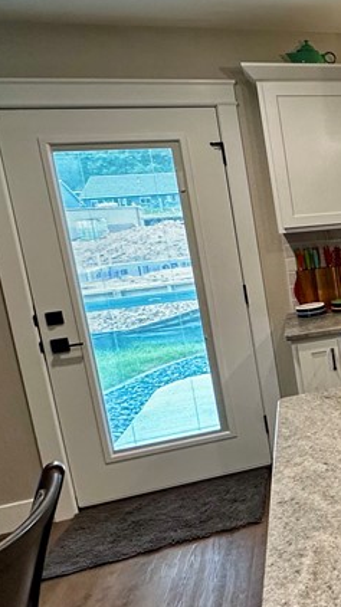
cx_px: 568
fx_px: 595
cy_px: 279
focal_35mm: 37
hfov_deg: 22.8
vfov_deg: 54.0
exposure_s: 1/120
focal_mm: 2.22
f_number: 2.2
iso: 200
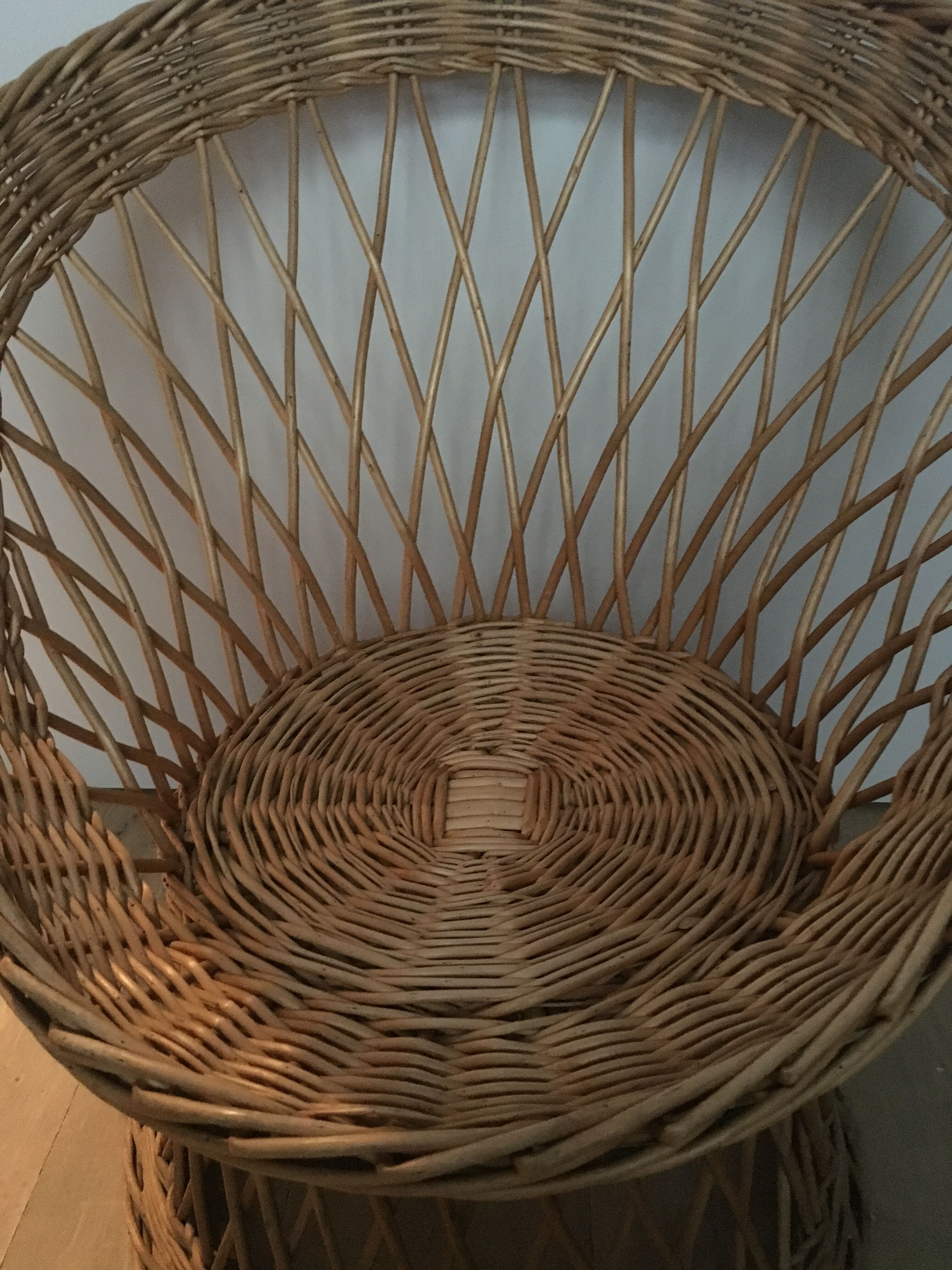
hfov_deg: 48.2
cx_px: 476
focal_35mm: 29
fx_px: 1063
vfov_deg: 61.7
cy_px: 635
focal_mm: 4.15
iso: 640
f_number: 2.2
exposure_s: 1/17
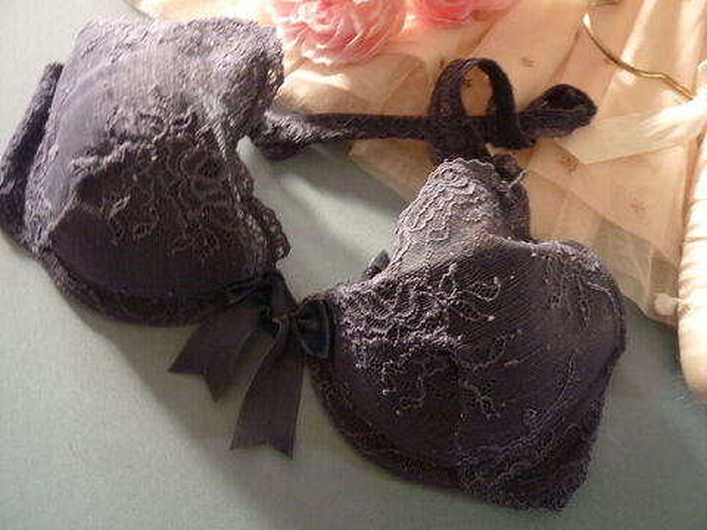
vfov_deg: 48.2
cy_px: 265
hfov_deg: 61.7
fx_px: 592
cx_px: 354
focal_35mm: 29
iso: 400
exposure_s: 1/6
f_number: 2.8
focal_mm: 5.1
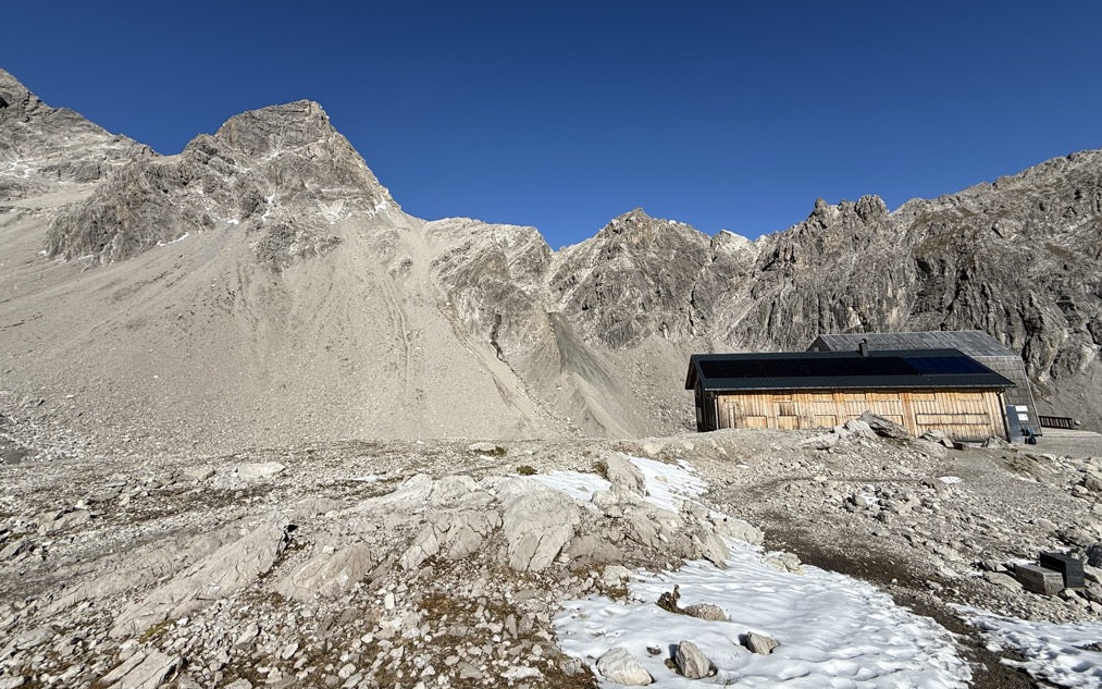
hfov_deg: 101.5
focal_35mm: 15
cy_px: 297
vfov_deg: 74.4
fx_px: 450
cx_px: 550
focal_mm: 2.22
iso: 50
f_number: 2.2
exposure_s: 1/4149
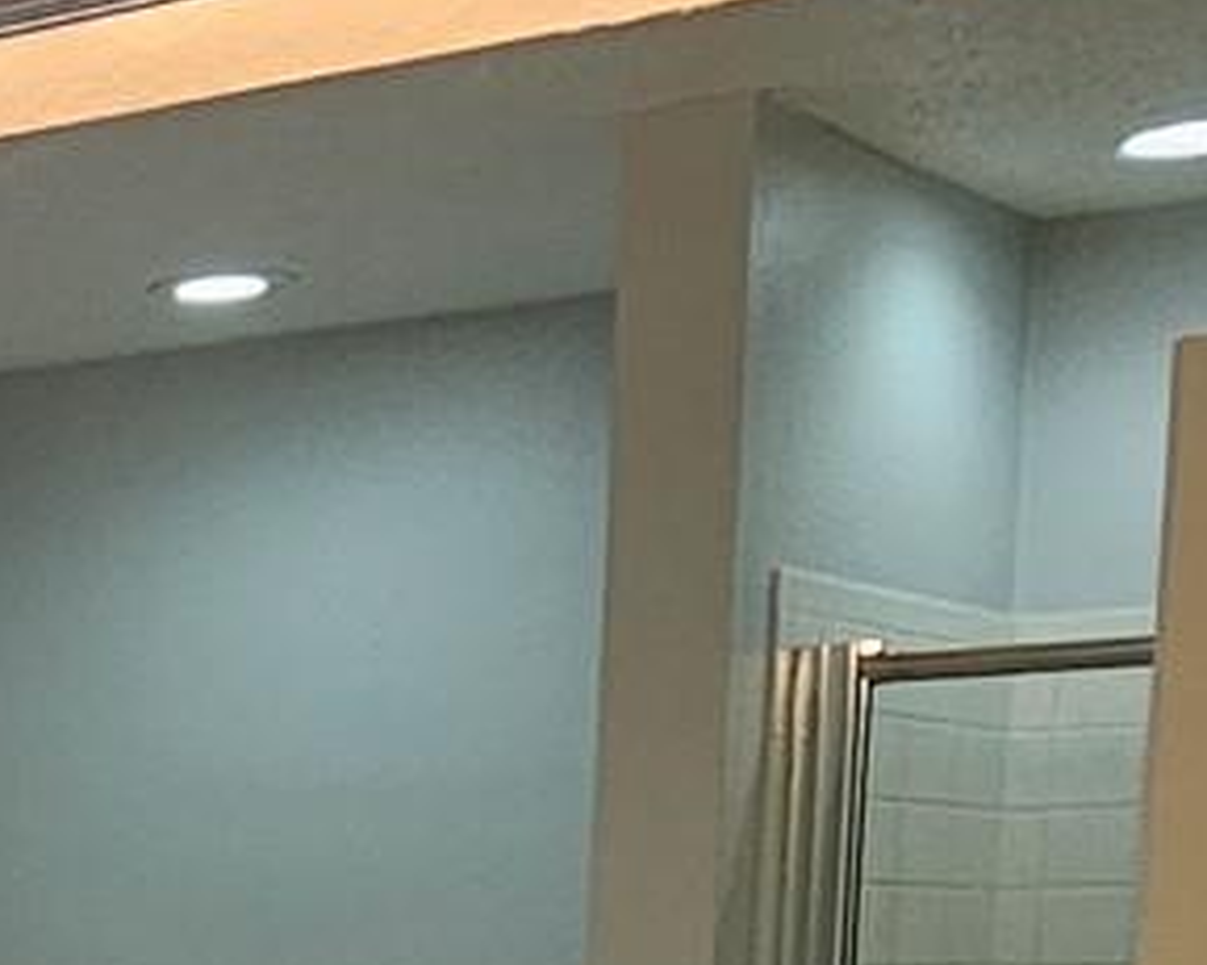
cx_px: -1357
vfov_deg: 15.9
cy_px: 1358
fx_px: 3214
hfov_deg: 15.7
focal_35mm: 90
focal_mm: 2.2
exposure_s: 1/60
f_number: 2.2
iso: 100
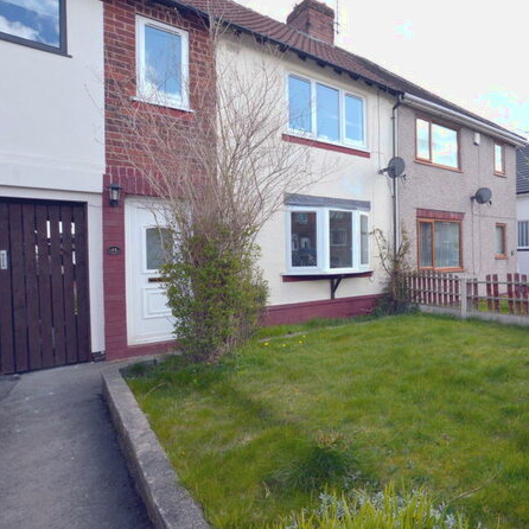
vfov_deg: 74.8
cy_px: 261
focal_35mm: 20
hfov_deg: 68.8
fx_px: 346
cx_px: 410
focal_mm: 10
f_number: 10
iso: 400
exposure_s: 1/320
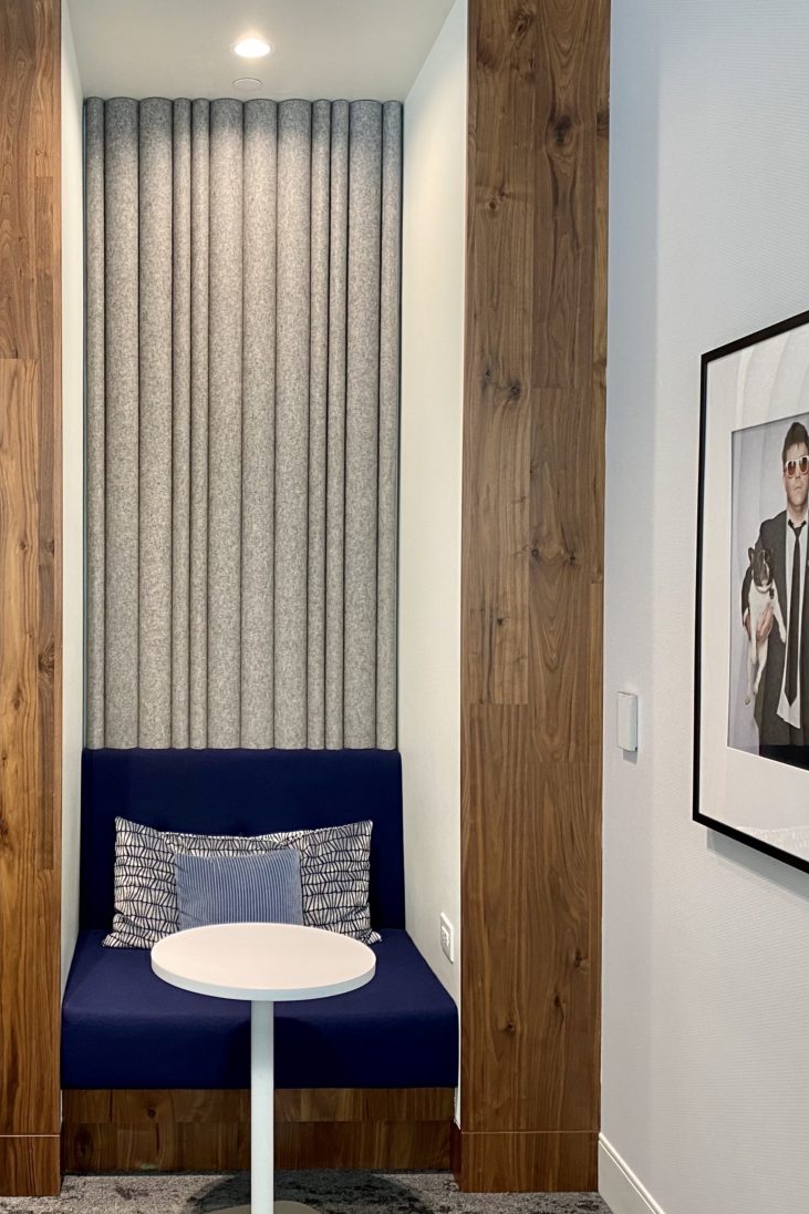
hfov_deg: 35.2
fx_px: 1247
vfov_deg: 51.9
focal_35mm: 37
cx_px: 200
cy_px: 604
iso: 125
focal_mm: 4.25
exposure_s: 1/41
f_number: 1.8
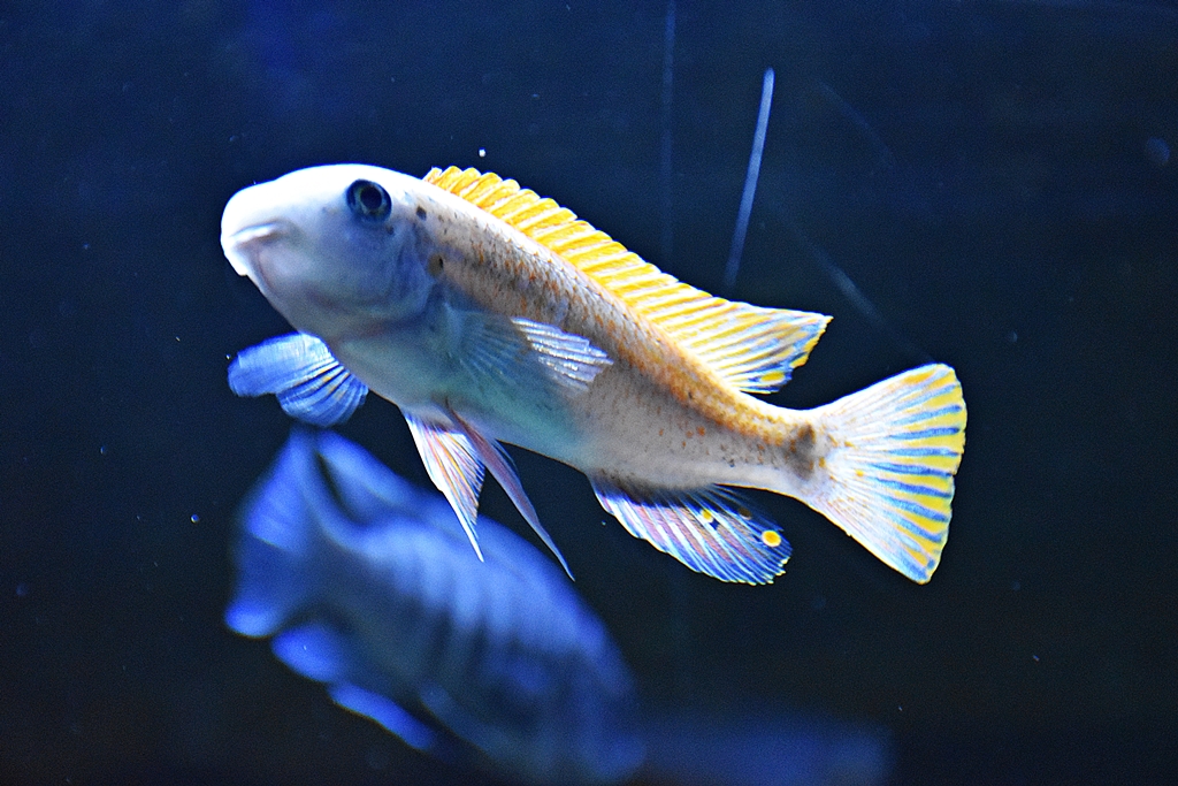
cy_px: 393
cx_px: 589
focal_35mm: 112
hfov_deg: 18.2
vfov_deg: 12.2
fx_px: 3682
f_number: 5
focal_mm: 75
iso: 6400
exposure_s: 1/60
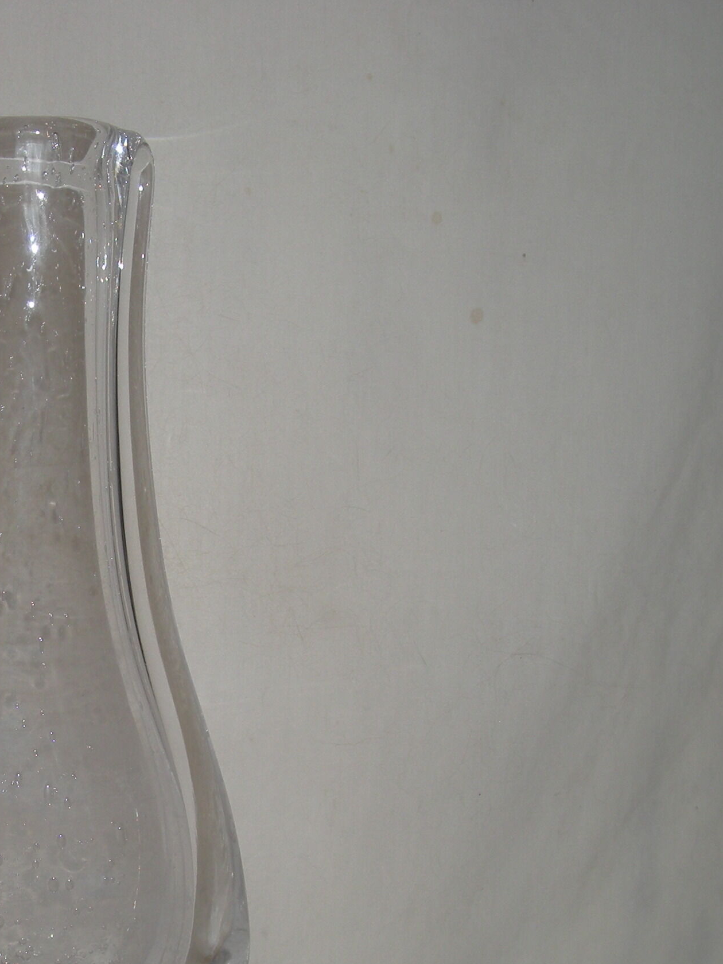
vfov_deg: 30.1
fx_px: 1782
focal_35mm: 64
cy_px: 615
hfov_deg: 22.2
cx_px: 31
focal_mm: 5.7
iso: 50
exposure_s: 1/53.2
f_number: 2.8
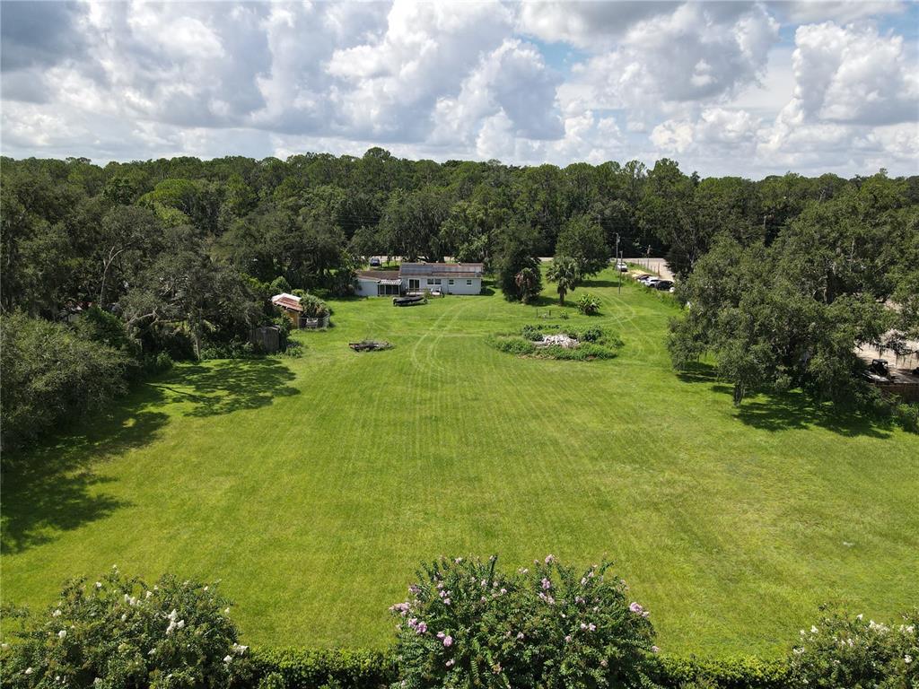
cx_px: 460
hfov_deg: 71.6
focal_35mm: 24
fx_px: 637
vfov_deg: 56.8
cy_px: 344
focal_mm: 4.5
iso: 100
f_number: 2.8
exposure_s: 1/800
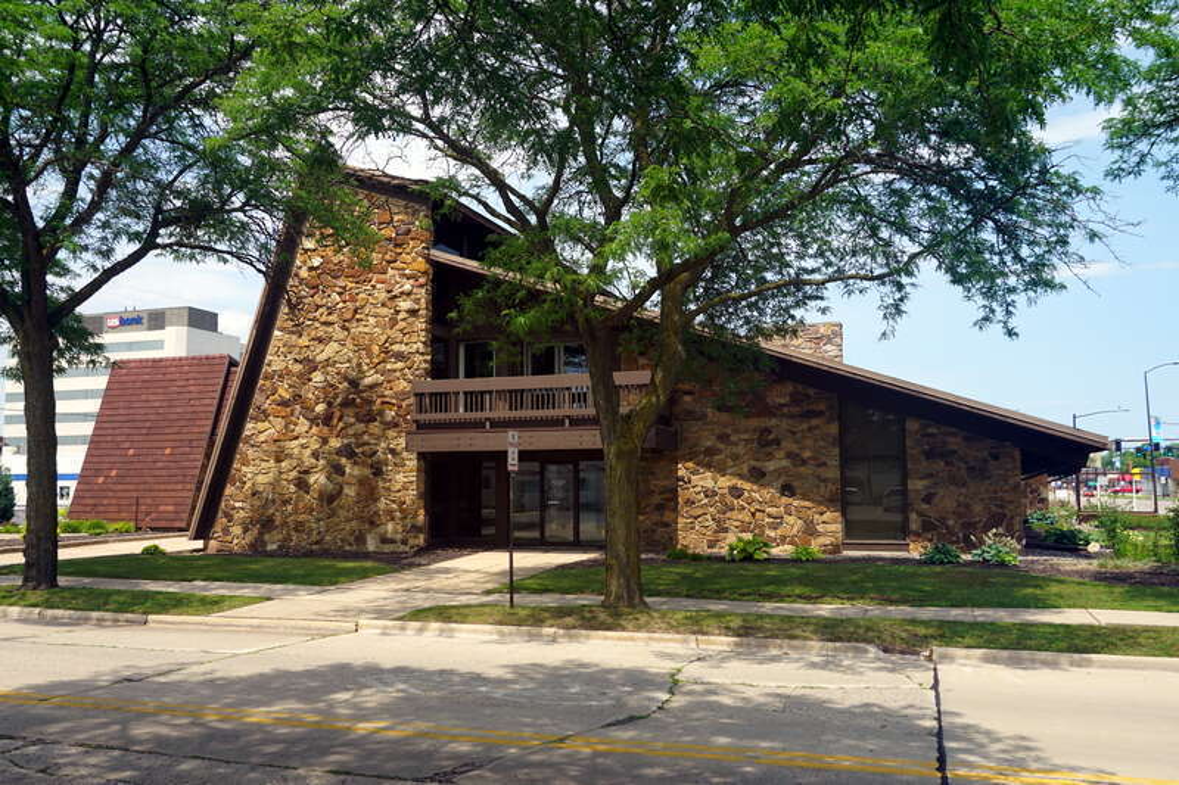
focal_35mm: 32
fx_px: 1031
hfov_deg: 59.5
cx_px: 590
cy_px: 392
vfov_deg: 41.7
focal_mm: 21
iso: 100
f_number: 10
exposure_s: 1/100
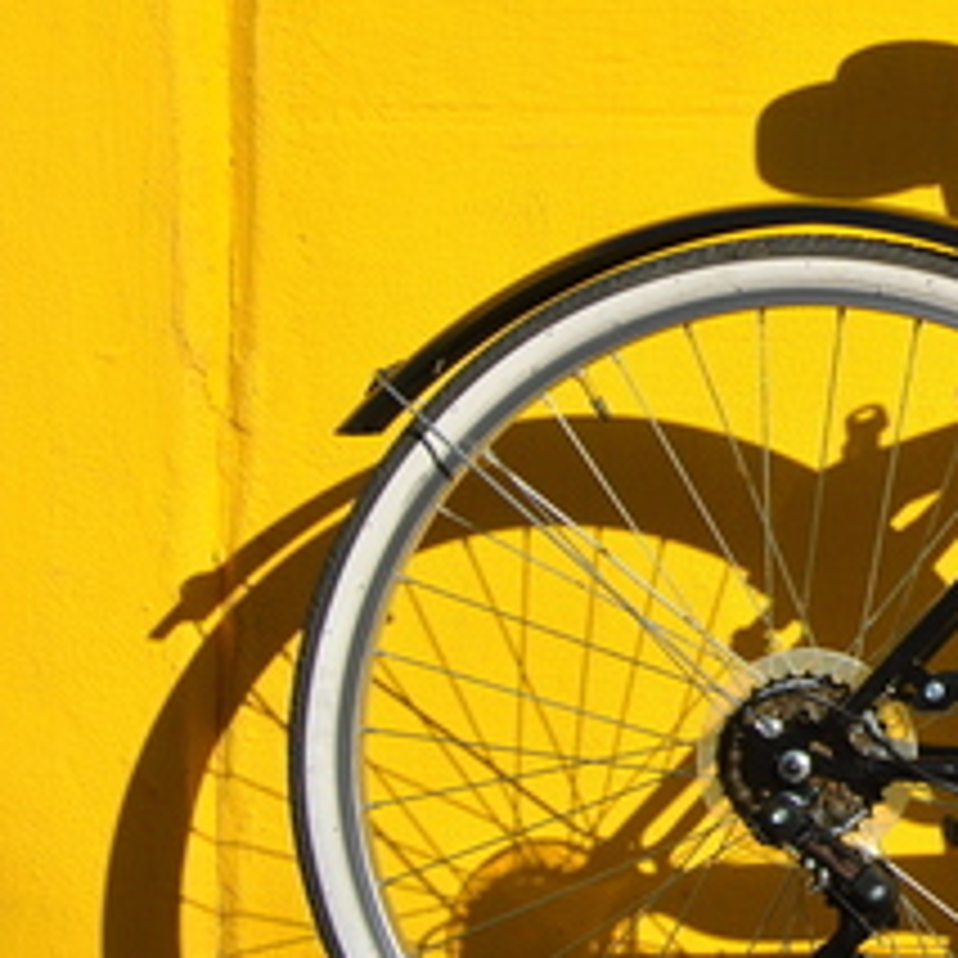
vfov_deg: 13.0
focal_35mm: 134
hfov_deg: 12.2
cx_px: 1599
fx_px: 4196
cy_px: 279
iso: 100
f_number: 9
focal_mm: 30
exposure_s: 1/320
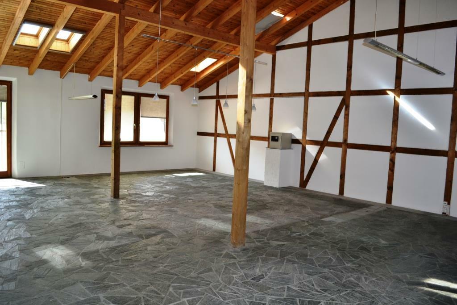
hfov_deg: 67.4
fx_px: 343
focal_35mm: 27
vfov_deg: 47.9
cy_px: 152
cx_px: 228
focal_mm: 18
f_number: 3.5
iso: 250
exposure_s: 1/60
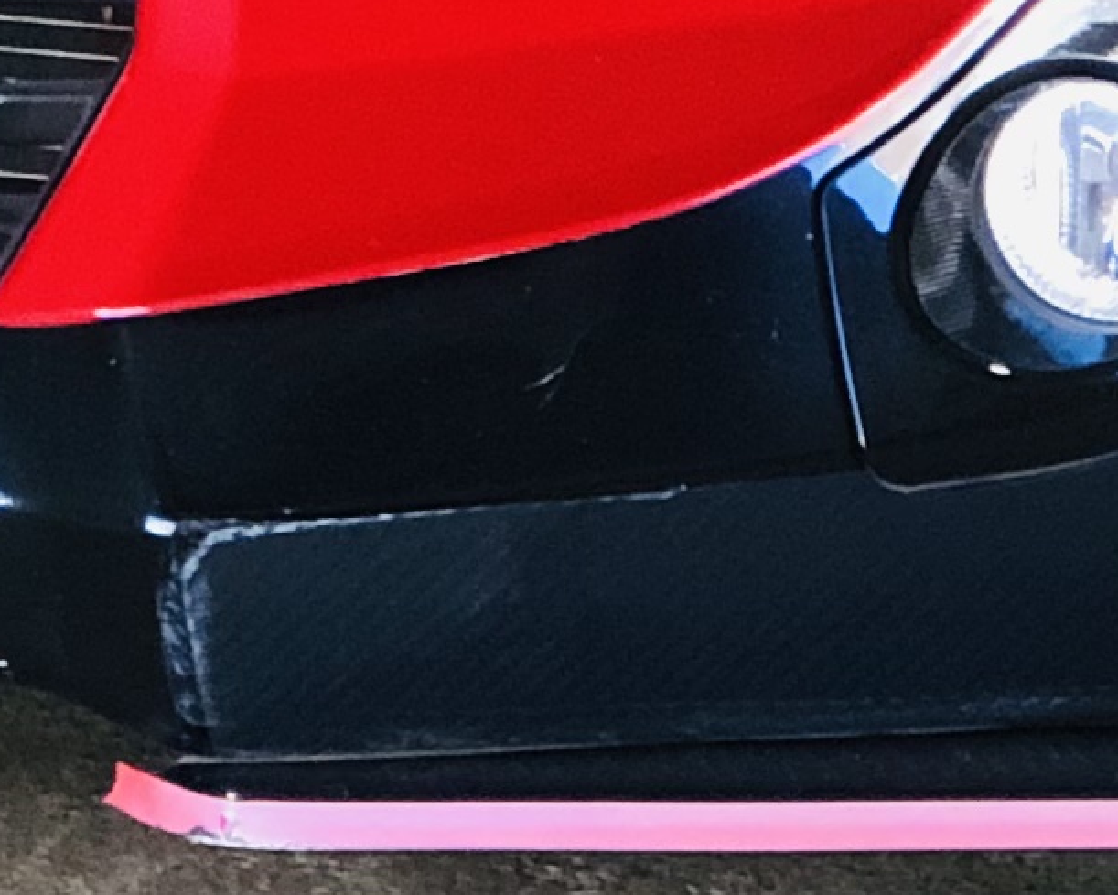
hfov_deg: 5.3
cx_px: -139
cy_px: -1195
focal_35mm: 367
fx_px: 12145
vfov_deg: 4.1
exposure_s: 1/33
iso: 80
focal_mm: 6.6
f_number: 2.8
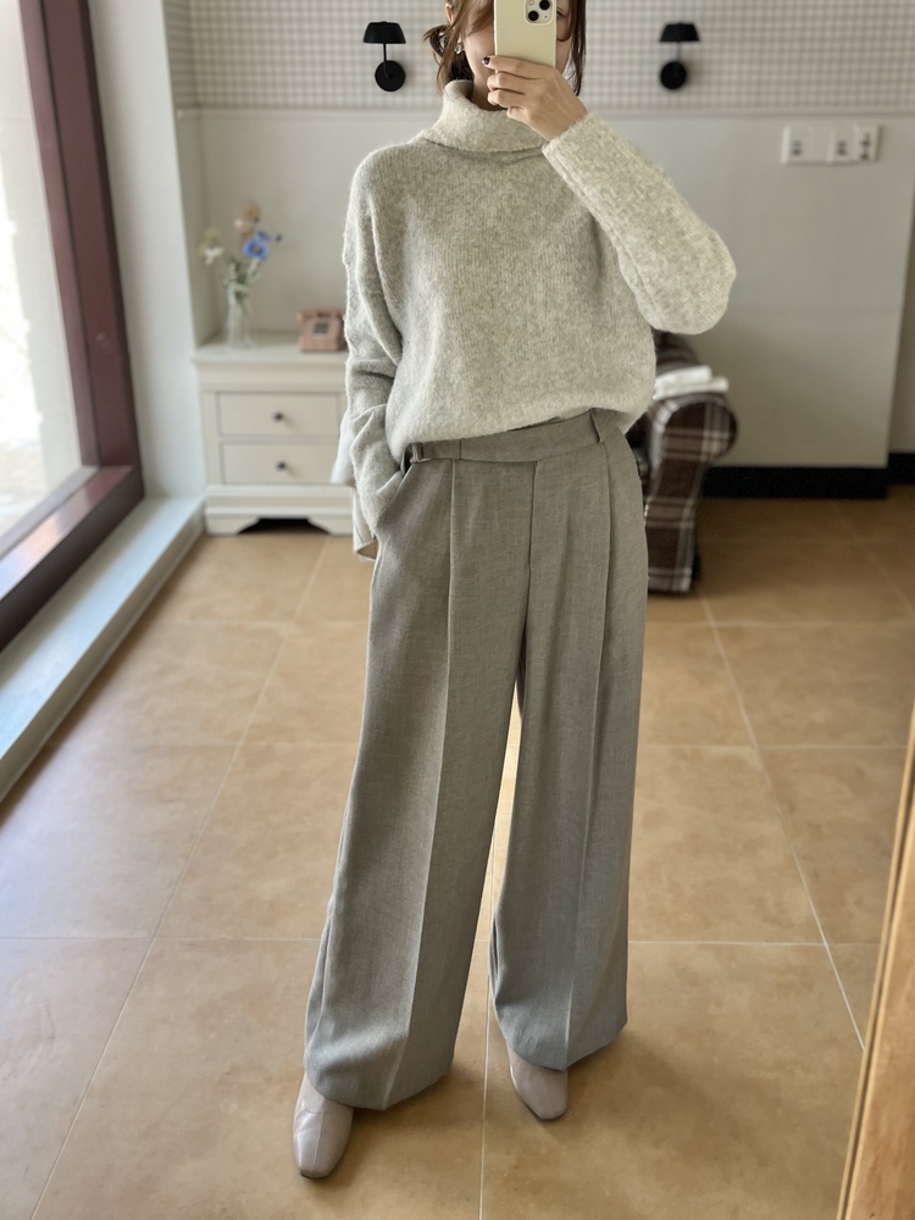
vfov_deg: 67.3
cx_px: 458
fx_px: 916
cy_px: 610
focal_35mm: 26
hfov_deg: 53.1
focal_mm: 5.1
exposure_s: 1/121
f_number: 1.6
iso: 125
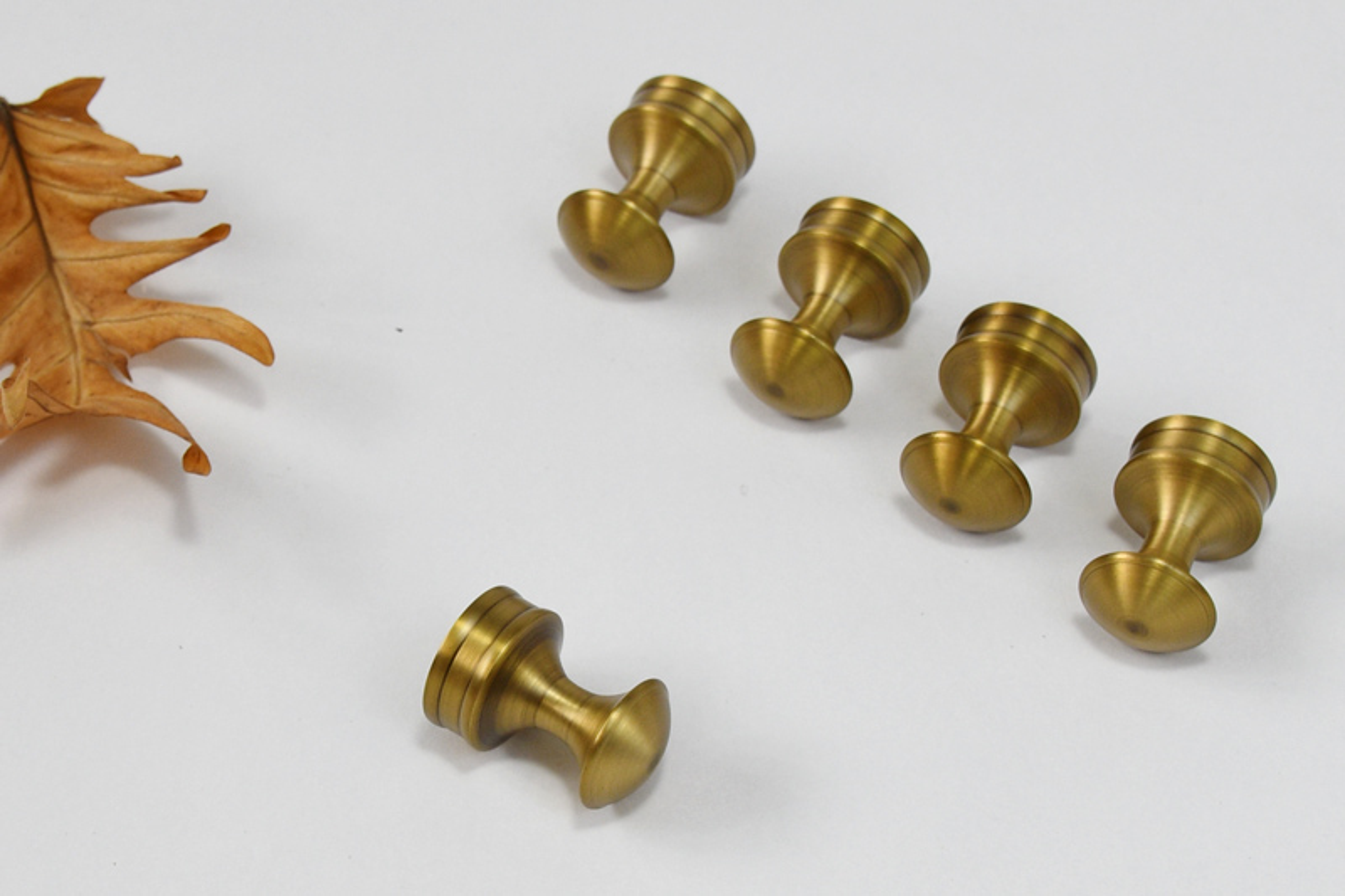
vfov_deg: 31.2
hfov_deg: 45.4
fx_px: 1606
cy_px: 448
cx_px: 672
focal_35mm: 43
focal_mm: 29
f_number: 8
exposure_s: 1/60
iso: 320
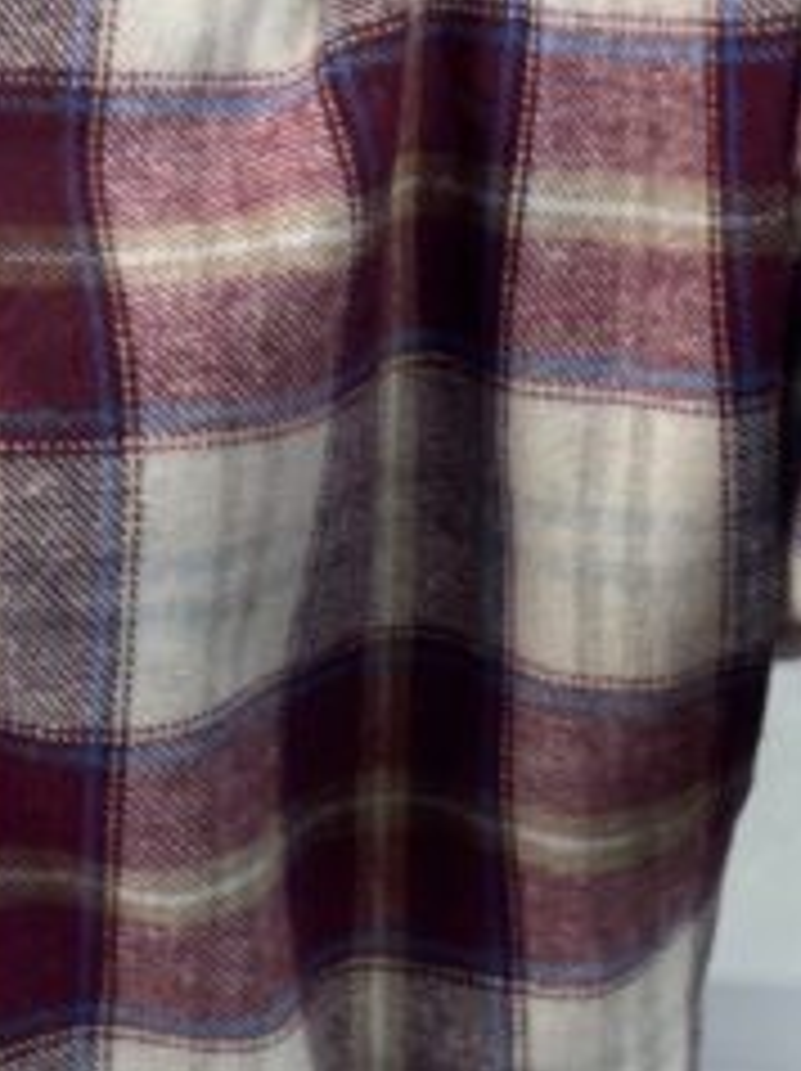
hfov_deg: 13.1
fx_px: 3462
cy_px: 171
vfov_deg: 17.4
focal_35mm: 112
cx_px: 176
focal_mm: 4.2
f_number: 1.6
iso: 32
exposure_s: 1/100
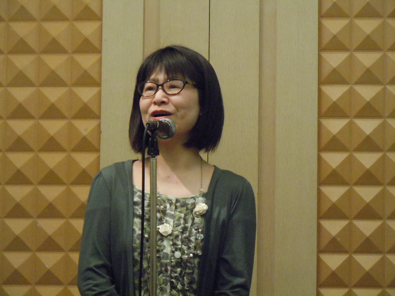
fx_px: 1734
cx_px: 198
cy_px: 148
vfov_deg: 9.8
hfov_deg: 13.0
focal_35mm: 152
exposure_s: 1/100
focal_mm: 27.4
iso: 1600
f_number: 4.6
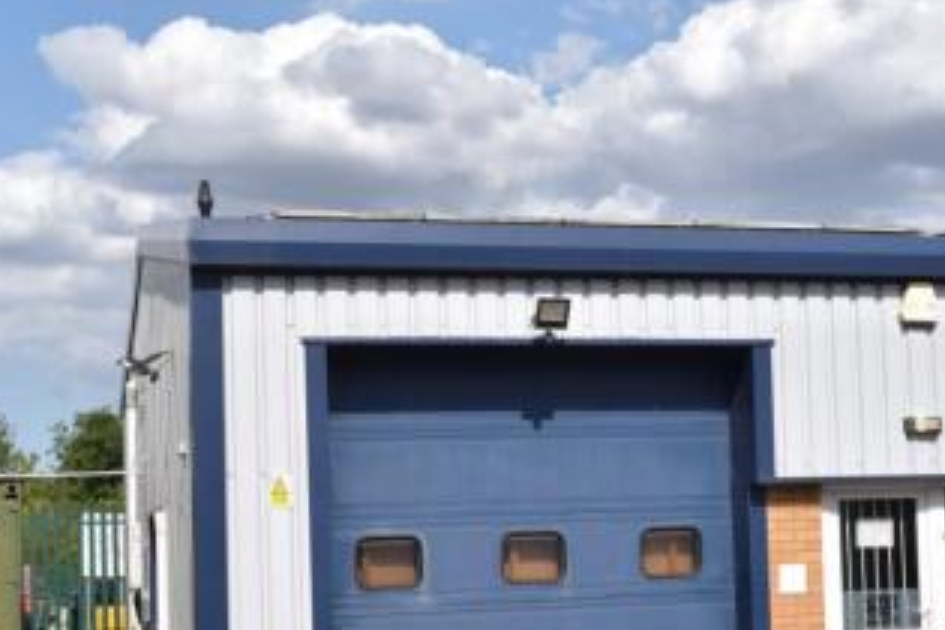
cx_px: 648
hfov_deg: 29.4
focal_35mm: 68
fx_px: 1785
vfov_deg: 19.9
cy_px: 464
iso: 400
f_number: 13
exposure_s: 1/640
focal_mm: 30
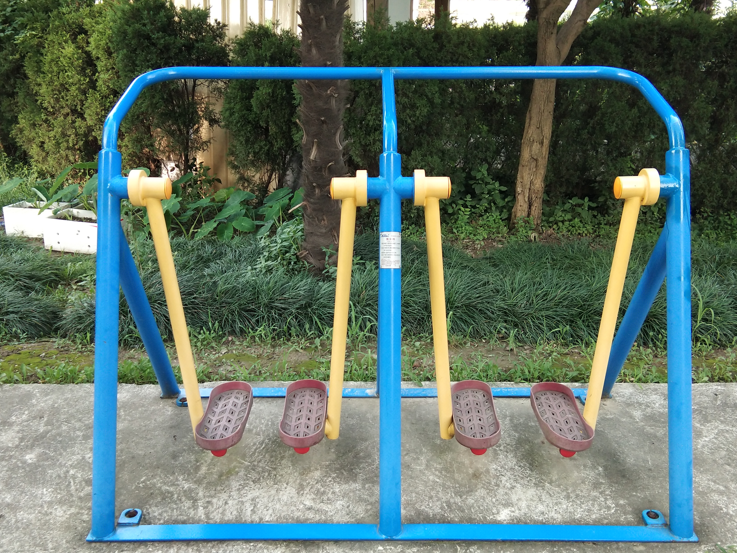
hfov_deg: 47.9
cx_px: 370
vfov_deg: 36.8
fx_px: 830
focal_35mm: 39
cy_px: 284
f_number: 2.2
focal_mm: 3.69
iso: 64
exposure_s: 1/100
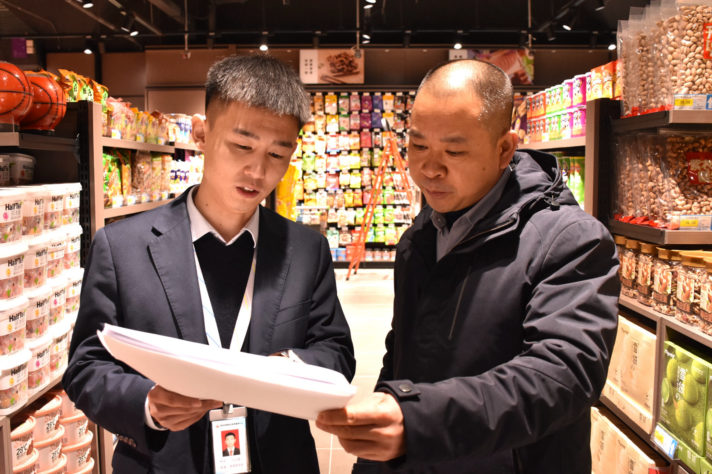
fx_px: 593
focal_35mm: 30
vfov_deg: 43.6
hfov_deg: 61.9
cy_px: 237
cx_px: 356
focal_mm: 20
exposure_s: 1/160
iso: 1600
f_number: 4
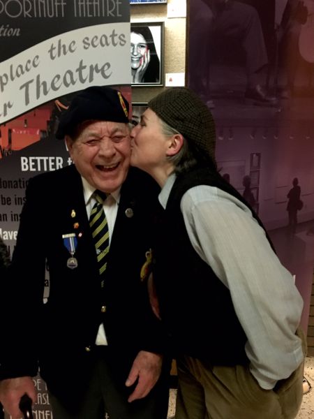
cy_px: 210
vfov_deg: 61.7
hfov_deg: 48.2
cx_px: 157
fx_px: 351
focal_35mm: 29
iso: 320
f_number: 2.2
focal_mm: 4.15
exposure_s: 1/15
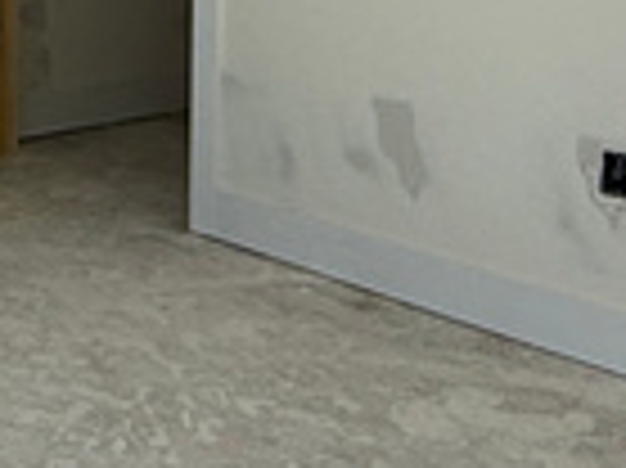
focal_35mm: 103
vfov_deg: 13.2
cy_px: -310
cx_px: -162
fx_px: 1861
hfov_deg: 18.0
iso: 50
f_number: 2.2
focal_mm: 2.22
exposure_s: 1/370
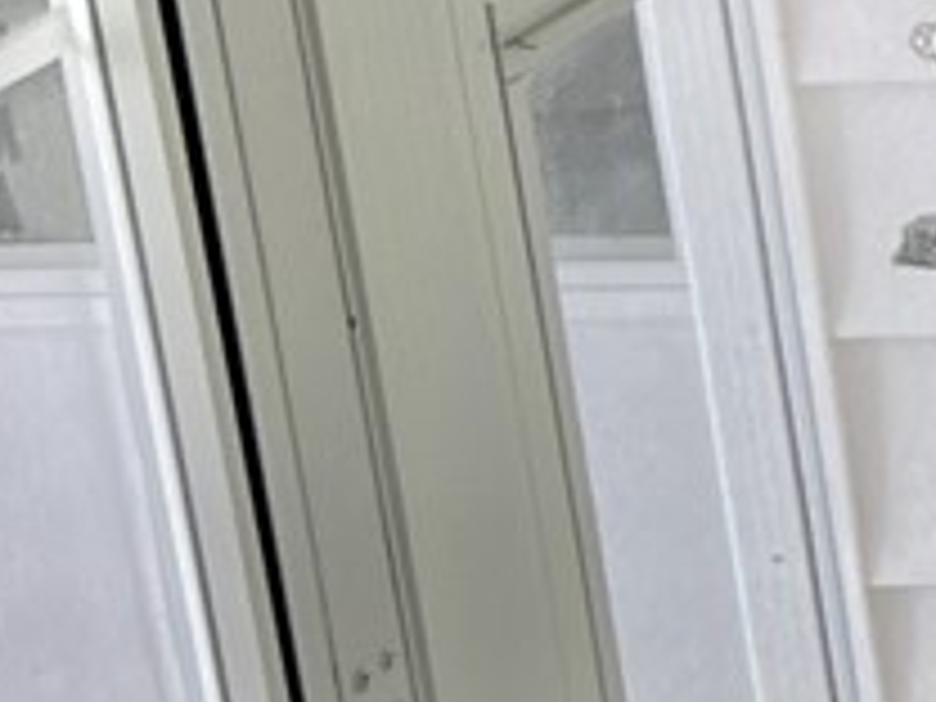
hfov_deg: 7.9
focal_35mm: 200
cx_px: 3213
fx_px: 5408
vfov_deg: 7.4
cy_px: -117
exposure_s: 1/121
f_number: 1.5
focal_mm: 5.7
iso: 50
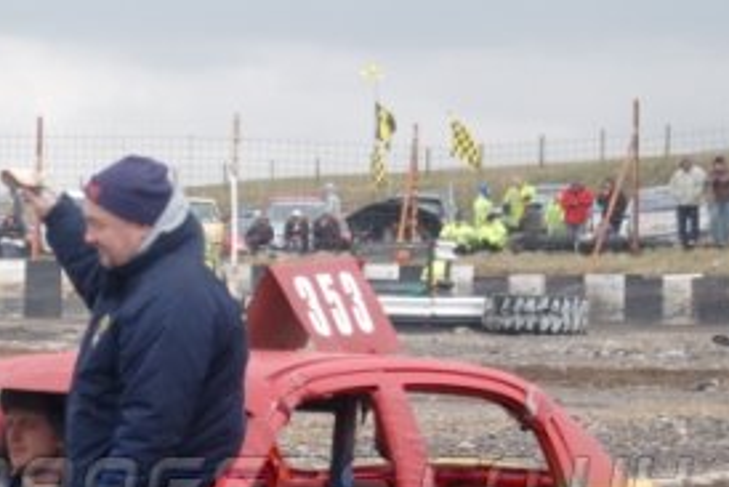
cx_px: -29
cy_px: 492
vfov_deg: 8.5
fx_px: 3262
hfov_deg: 12.6
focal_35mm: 161
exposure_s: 1/250
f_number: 5
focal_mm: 46
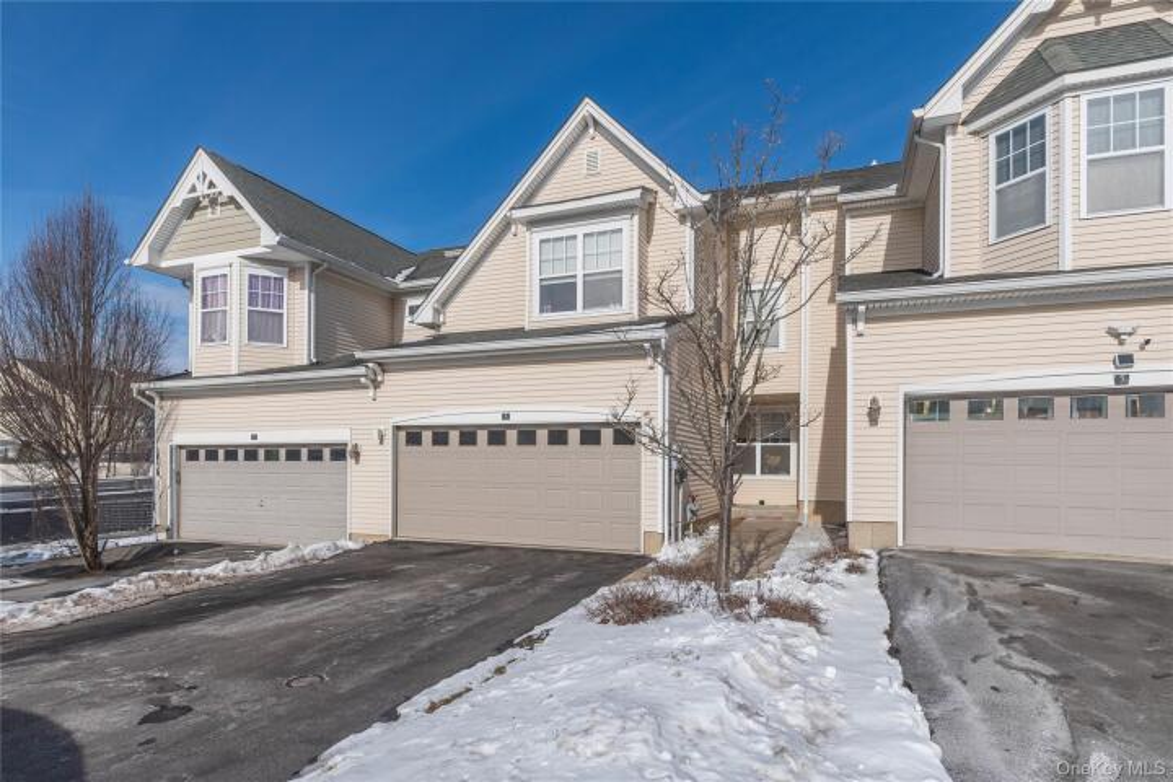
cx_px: 586
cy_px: 391
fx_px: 586
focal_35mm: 18
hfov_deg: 90.0
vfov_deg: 67.4
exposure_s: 1/500
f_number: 11
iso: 100
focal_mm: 12
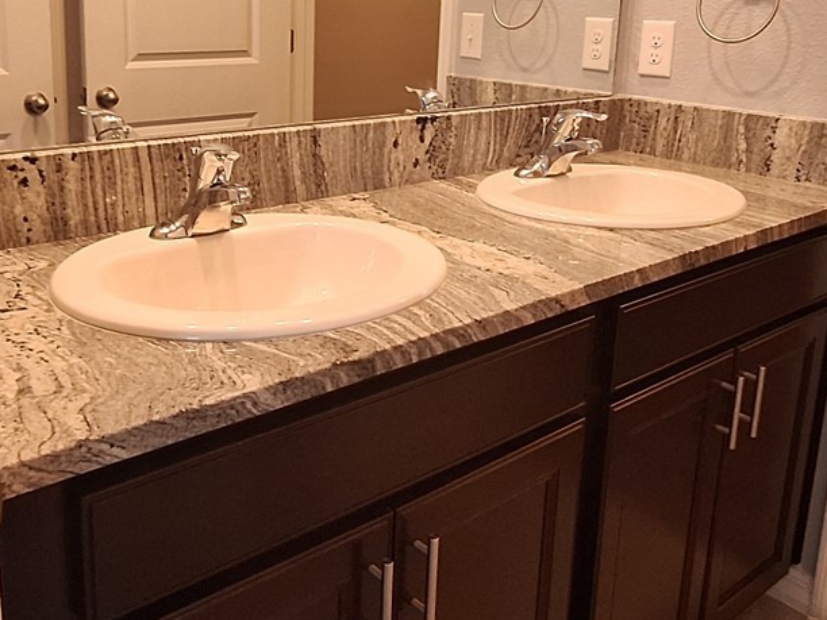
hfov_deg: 53.4
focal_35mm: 34
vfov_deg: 40.9
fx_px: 812
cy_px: 174
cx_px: 318
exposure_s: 1/40
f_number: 2.2
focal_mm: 1.74
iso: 160
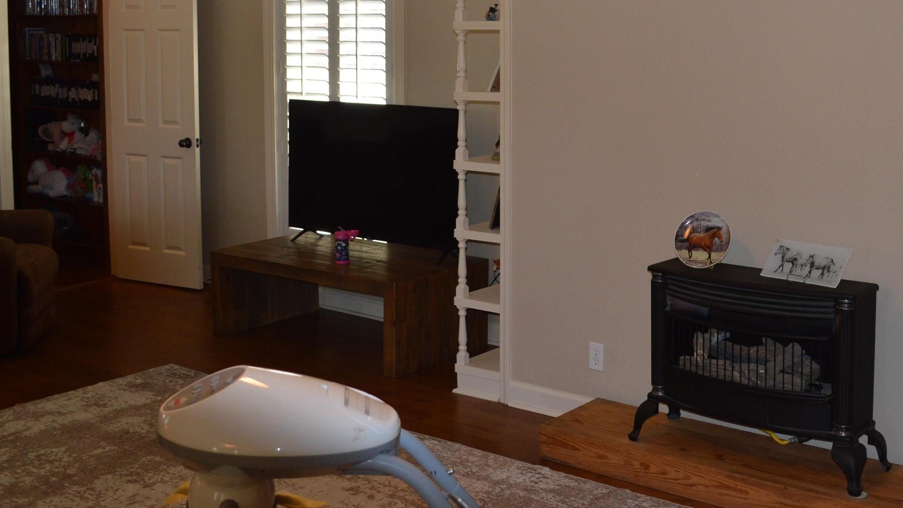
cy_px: 103
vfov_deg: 26.6
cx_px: 597
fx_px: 1054
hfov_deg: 45.7
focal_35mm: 44
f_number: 3.5
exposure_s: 1/60
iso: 450
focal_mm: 18
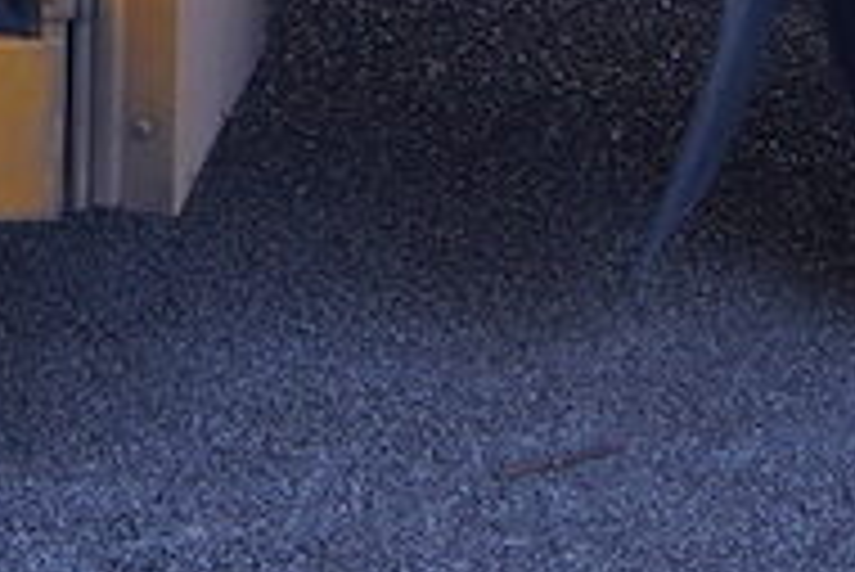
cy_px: -1207
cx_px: 252
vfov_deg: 5.6
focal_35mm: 227
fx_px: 5395
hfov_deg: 9.1
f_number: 4
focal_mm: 24
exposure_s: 1/80
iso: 100
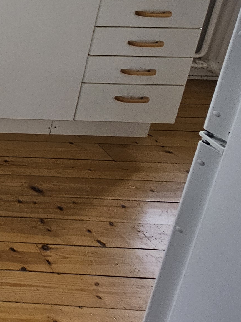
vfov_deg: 33.9
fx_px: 418
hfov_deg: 17.2
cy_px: -66
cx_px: -287
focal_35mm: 45
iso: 64
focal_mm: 2.2
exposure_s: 1/50
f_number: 2.2
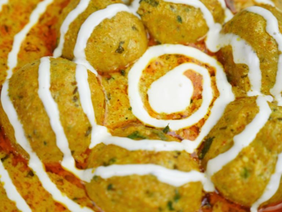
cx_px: 141
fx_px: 570
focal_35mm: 70
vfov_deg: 21.0
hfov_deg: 27.8
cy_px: 106
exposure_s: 1/125
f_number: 2.8
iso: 200
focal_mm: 35
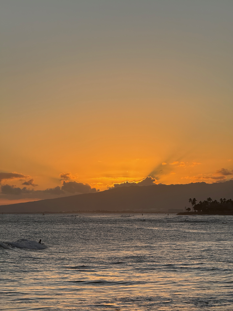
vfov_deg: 16.4
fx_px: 1077
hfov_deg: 12.3
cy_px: 156
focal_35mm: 120
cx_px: 116
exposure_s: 1/661
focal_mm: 15.66
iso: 64
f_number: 2.8
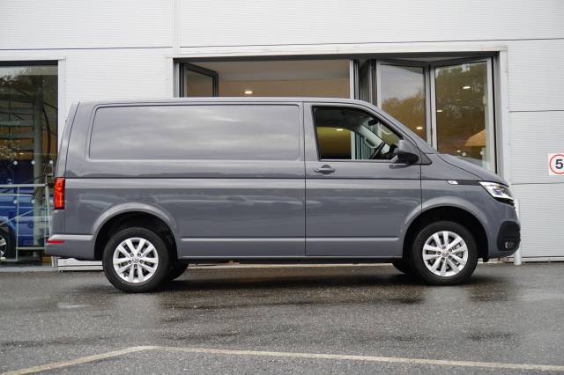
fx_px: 775
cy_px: 188
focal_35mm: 50
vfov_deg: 27.2
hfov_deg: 40.0
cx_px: 282
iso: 200
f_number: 4.5
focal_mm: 33
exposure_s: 1/60
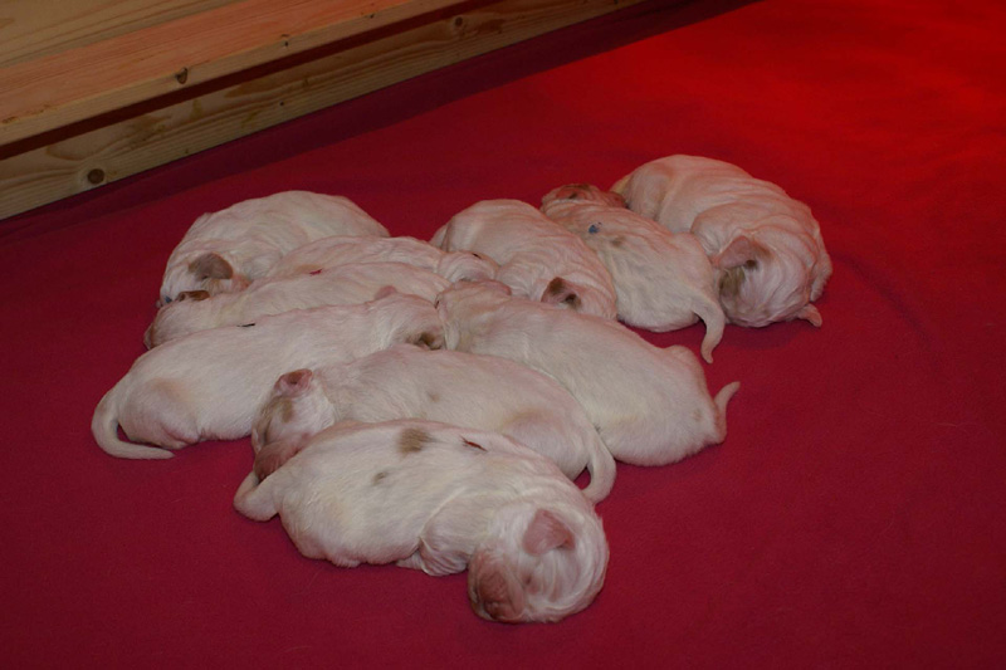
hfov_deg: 43.6
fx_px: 1257
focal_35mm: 45
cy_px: 335
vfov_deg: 29.9
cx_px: 503
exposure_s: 1/60
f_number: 5.6
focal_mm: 30
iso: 400
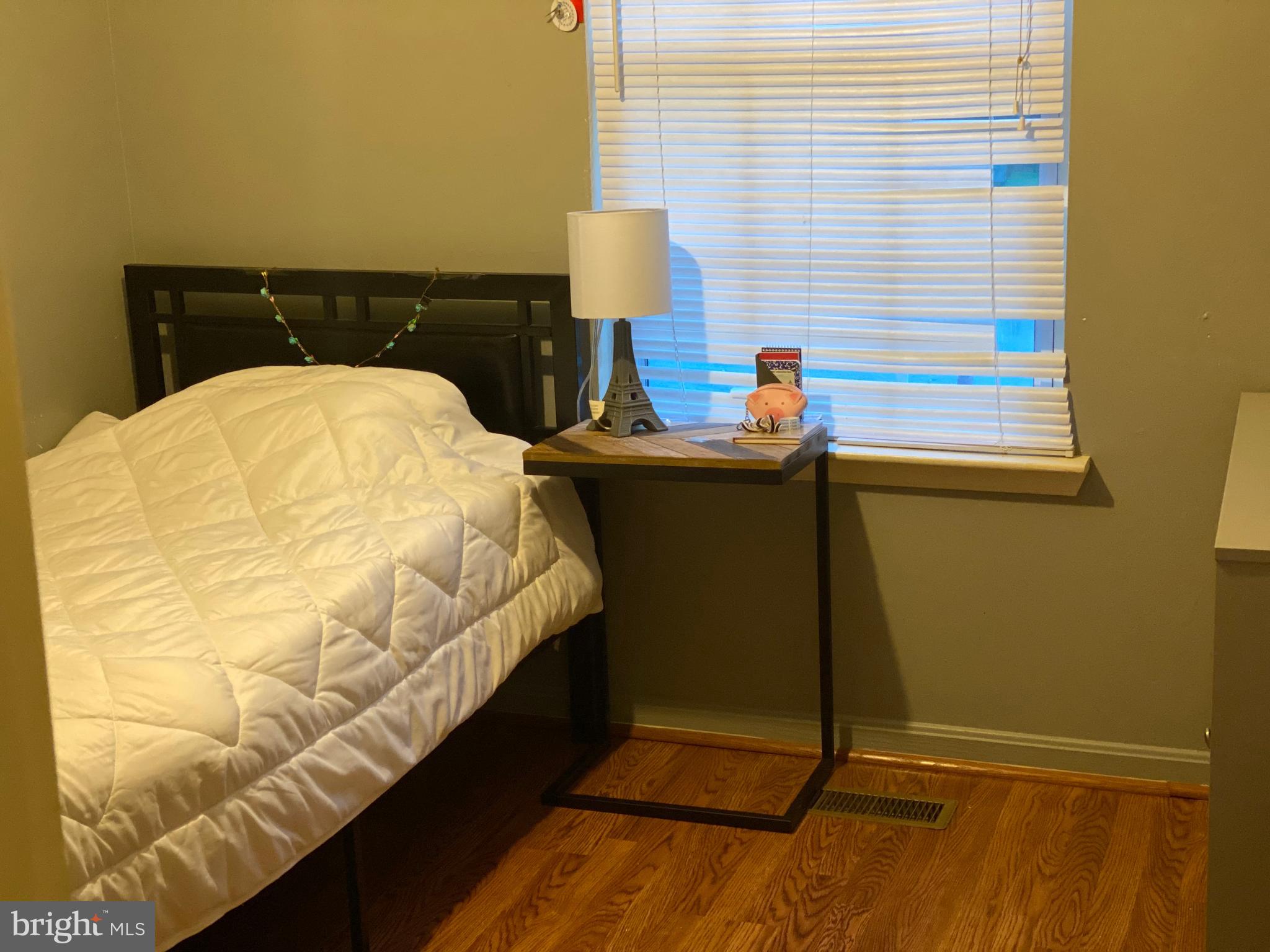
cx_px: 635
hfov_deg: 36.8
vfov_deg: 28.0
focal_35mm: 52
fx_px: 1908
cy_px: 476
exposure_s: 1/30
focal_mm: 6
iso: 400
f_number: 2
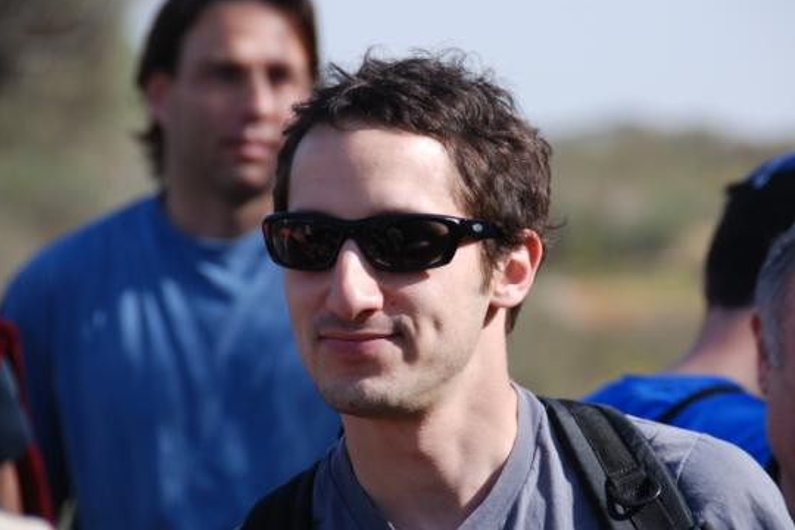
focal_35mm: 356
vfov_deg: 3.9
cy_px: 235
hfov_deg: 5.8
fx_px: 7861
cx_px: 443
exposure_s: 1/500
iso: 200
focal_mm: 200
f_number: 5.6
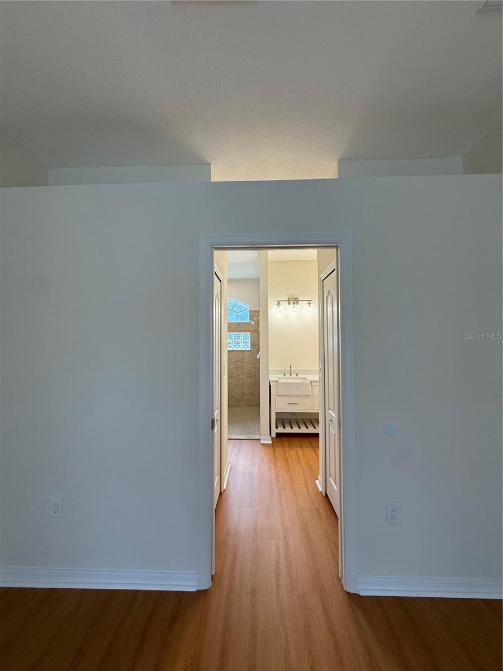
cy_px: 336
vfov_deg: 102.1
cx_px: 252
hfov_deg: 85.7
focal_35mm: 14
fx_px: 271
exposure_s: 1/120
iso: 64
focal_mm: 2.22
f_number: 2.2
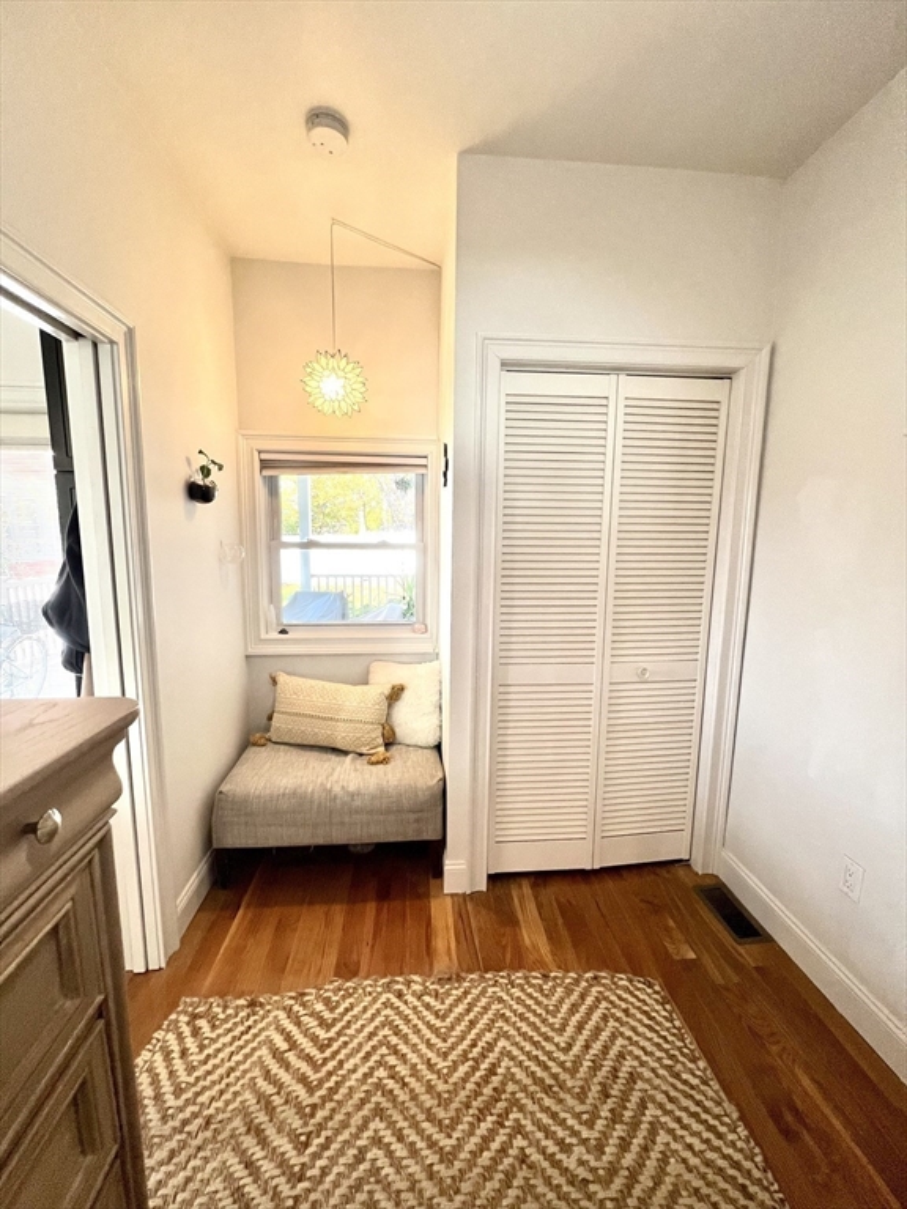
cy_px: 604
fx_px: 454
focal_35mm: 13
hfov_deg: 89.9
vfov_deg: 106.2
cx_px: 454
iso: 80
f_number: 1.8
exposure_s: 1/120
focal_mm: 1.57
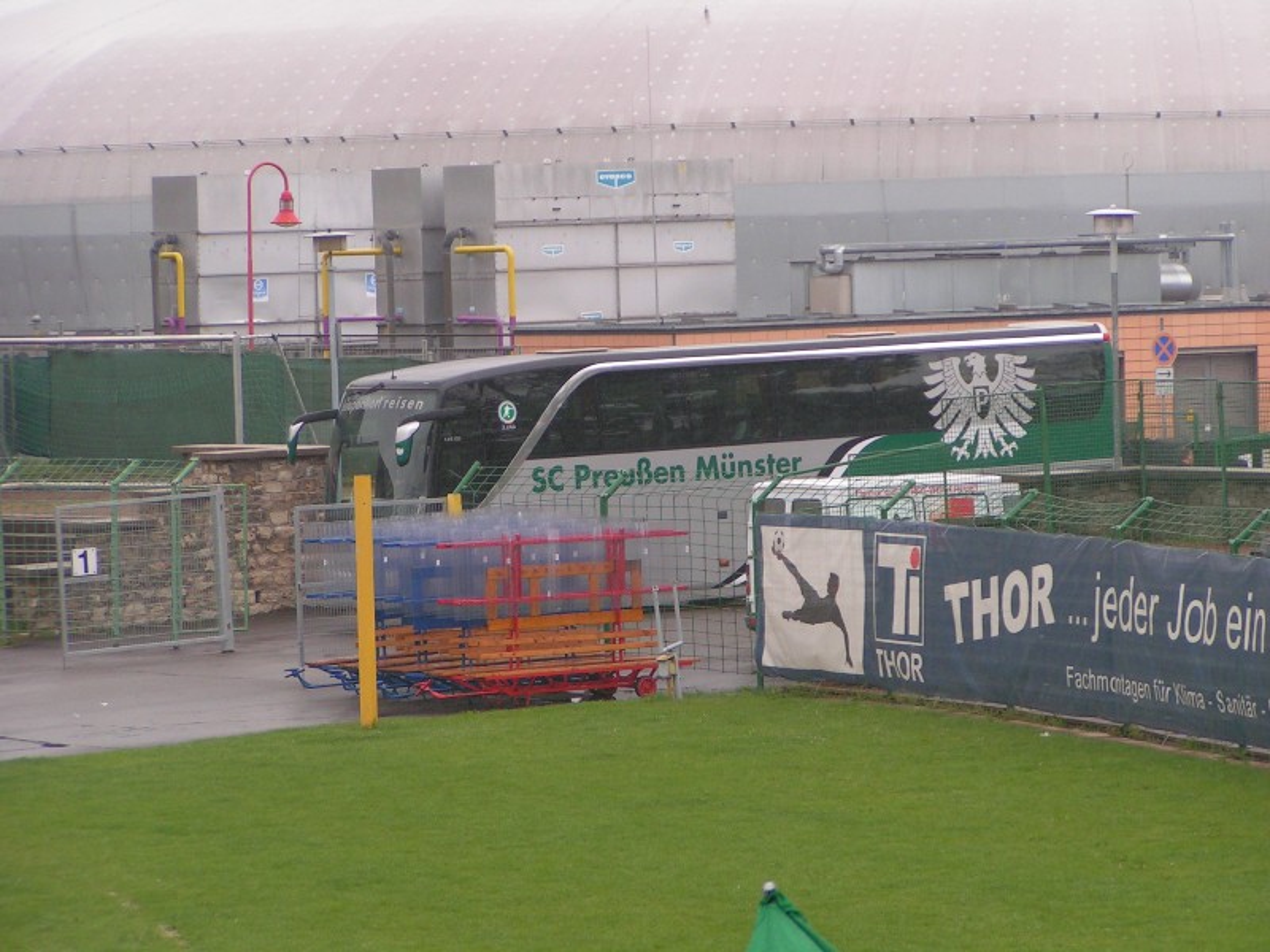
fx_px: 6604
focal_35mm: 180
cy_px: 476
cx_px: 635
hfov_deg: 11.0
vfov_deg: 8.2
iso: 80
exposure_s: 1/200
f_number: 3.5
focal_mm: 27.5
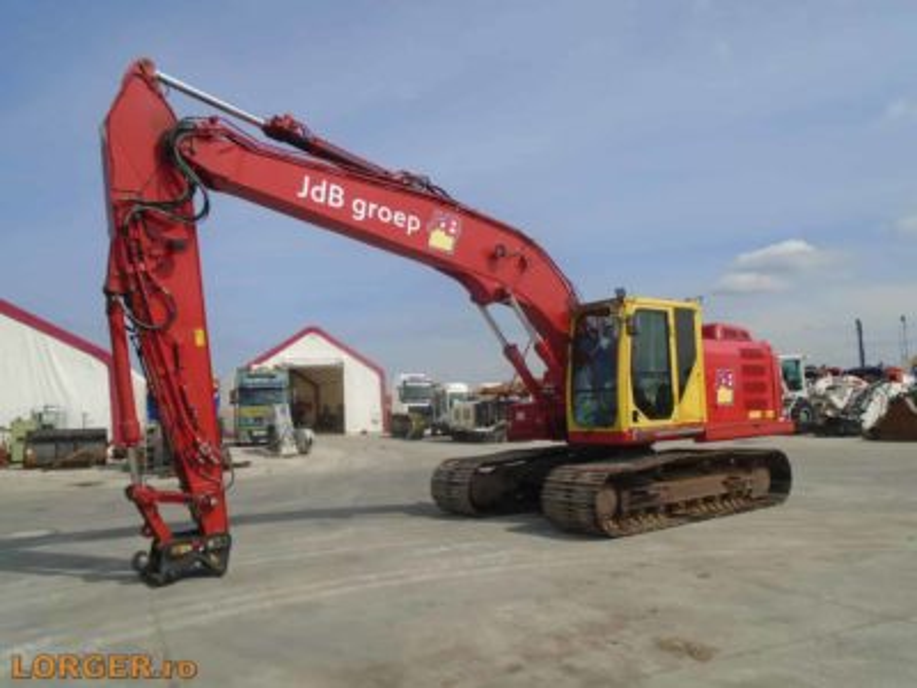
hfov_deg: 67.3
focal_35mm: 26
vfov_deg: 53.1
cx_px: 458
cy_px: 344
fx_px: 689
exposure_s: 1/320
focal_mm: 4.6
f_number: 8
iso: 100
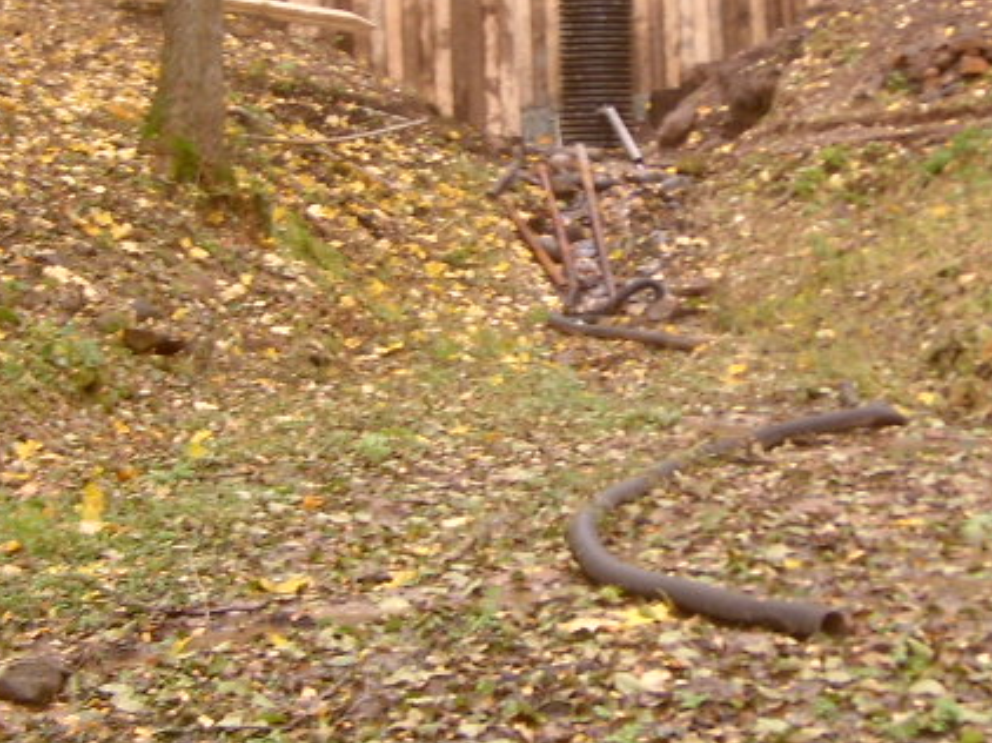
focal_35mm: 85
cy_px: 200
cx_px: 644
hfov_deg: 23.0
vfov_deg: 17.3
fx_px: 2434
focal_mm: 5.8
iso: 50
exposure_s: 1/17
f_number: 2.8
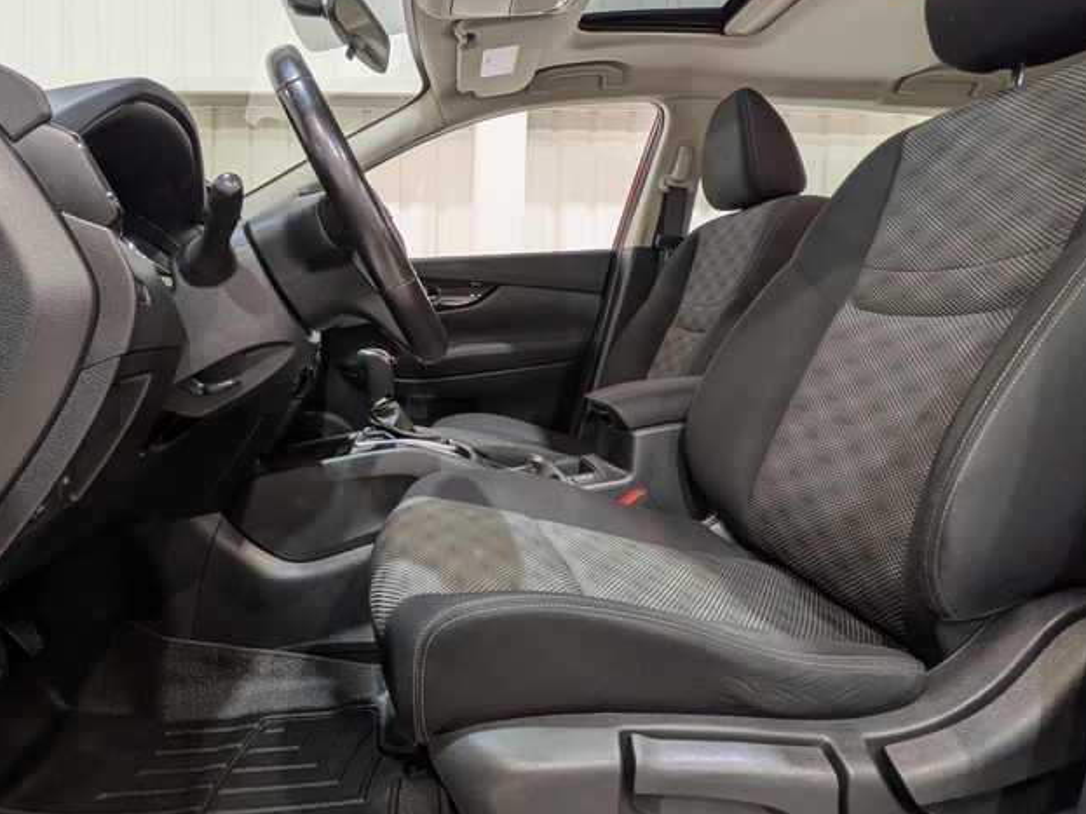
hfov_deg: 72.8
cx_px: 413
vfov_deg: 58.8
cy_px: 370
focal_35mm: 23
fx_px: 721
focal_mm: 1.83
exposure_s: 1/25
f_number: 2.2
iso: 62
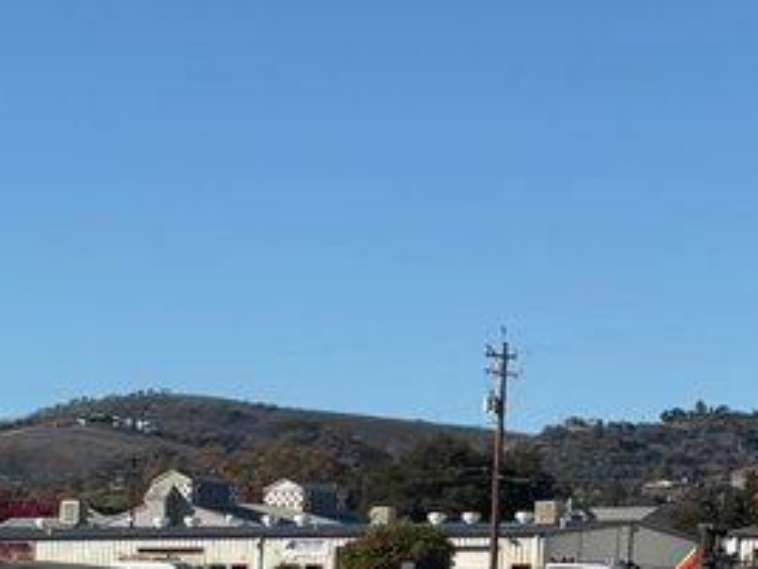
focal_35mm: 147
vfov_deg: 9.8
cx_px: -819
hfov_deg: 11.8
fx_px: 3219
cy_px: 879
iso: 50
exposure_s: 1/3831
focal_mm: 5.96
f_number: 1.6
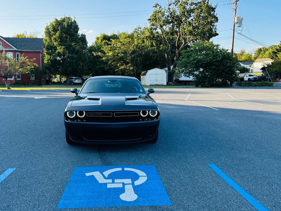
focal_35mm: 30
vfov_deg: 46.8
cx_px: 135
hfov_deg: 59.9
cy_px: 100
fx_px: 244
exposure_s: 1/583
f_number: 1.78
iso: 80
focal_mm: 6.86
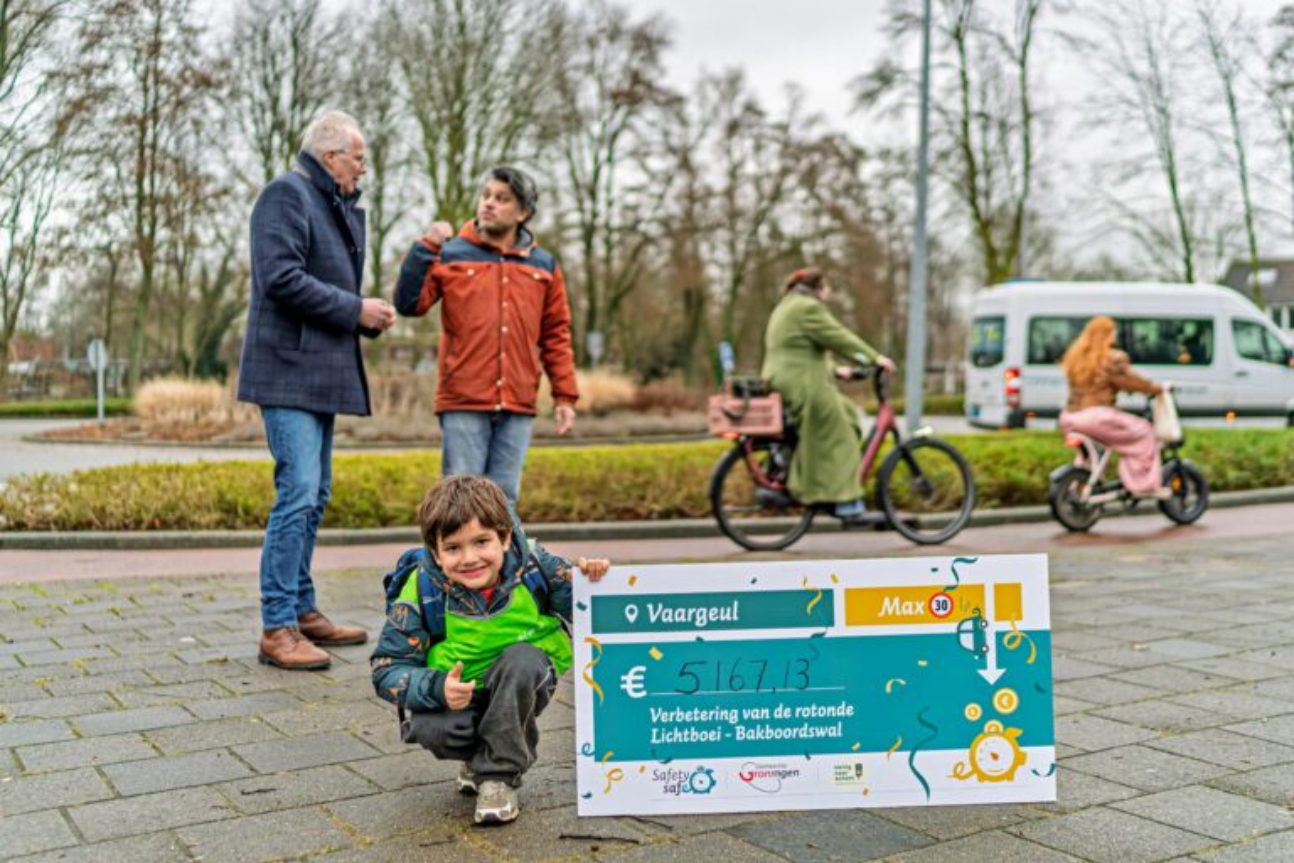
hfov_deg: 54.4
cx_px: 647
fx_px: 1258
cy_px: 432
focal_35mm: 35
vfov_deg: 37.9
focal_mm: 35
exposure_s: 1/2500
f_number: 1.6
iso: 800
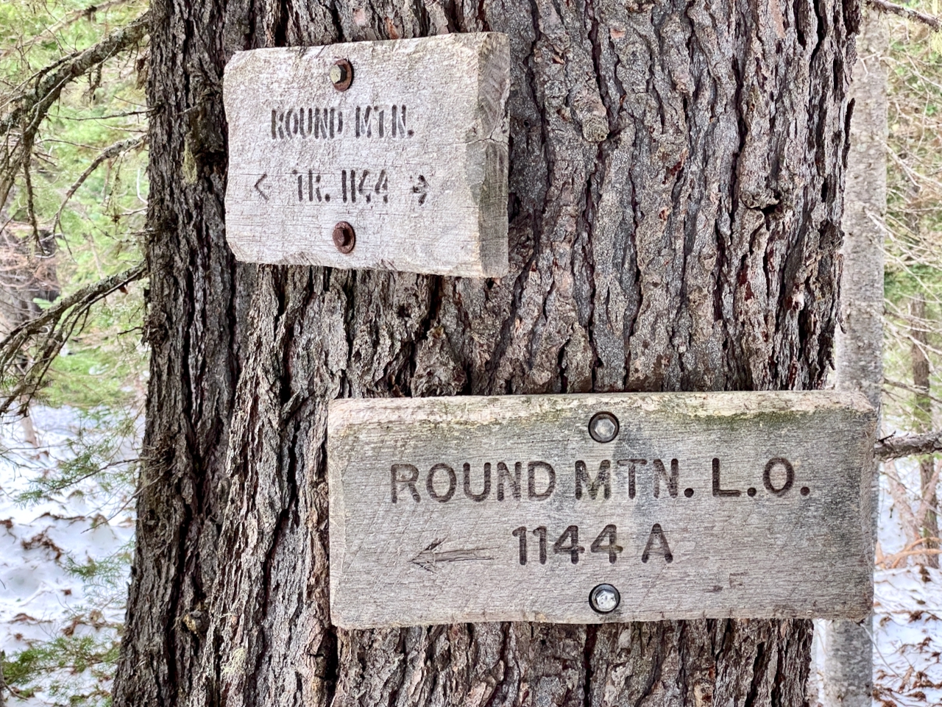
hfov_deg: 36.8
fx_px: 1416
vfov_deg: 28.1
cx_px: 471
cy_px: 354
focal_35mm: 52
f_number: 2
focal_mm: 6
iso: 125
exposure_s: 1/121
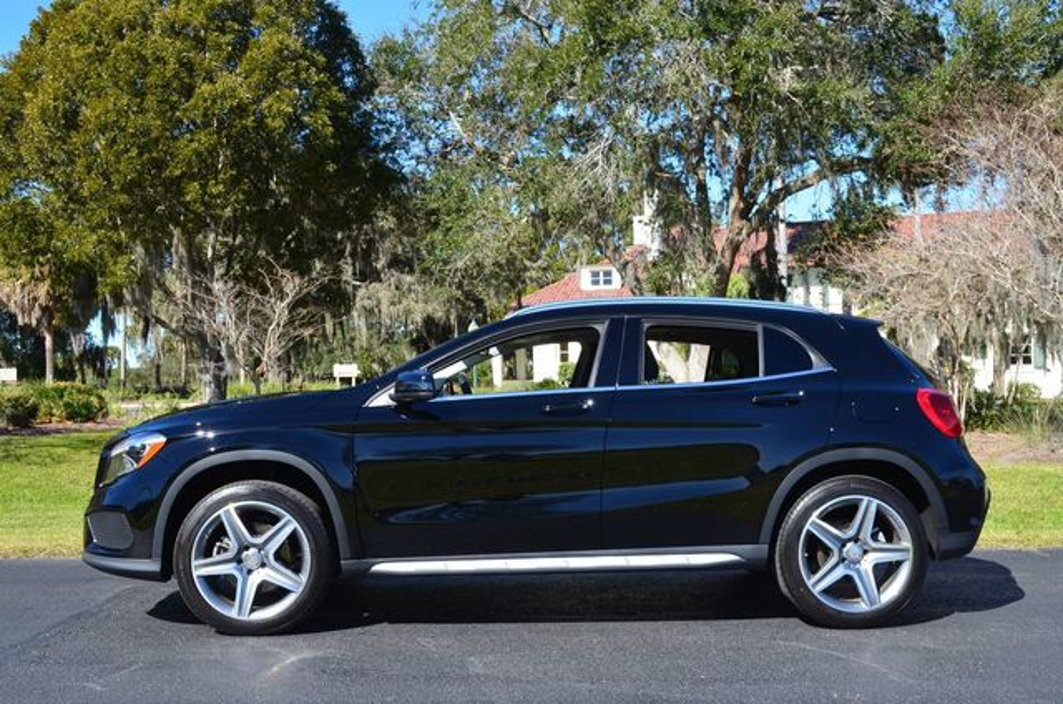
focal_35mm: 39
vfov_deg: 34.1
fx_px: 1149
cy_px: 352
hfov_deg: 49.6
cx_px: 532
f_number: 11
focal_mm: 26
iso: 200
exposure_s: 1/100
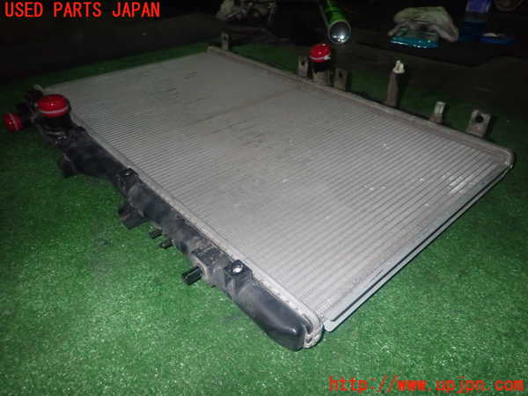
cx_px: 264
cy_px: 198
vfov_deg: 54.9
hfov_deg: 69.4
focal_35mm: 25
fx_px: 381
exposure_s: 1/30
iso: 800
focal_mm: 4.5
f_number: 5.6
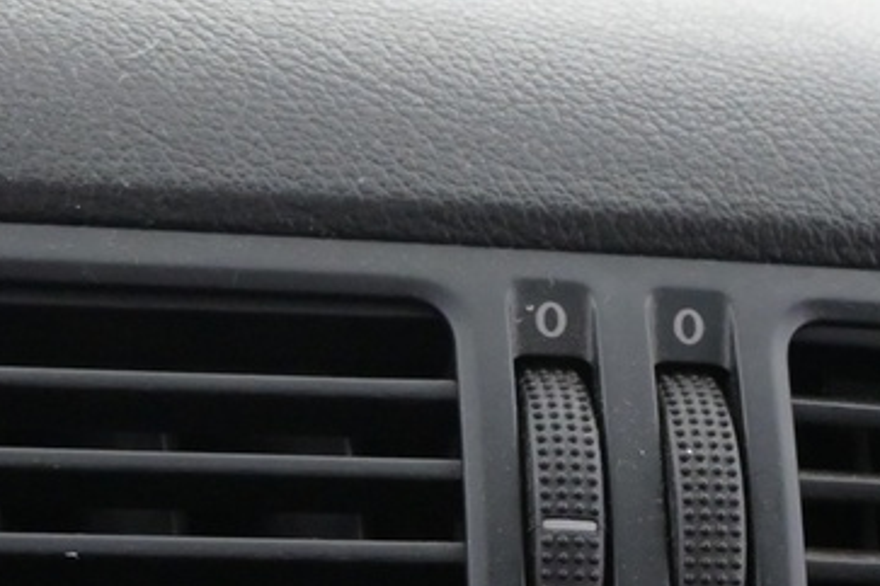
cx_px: 667
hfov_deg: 19.0
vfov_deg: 12.0
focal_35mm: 107
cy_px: 956
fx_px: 2615
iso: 2500
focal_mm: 16
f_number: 3.5
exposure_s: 1/50
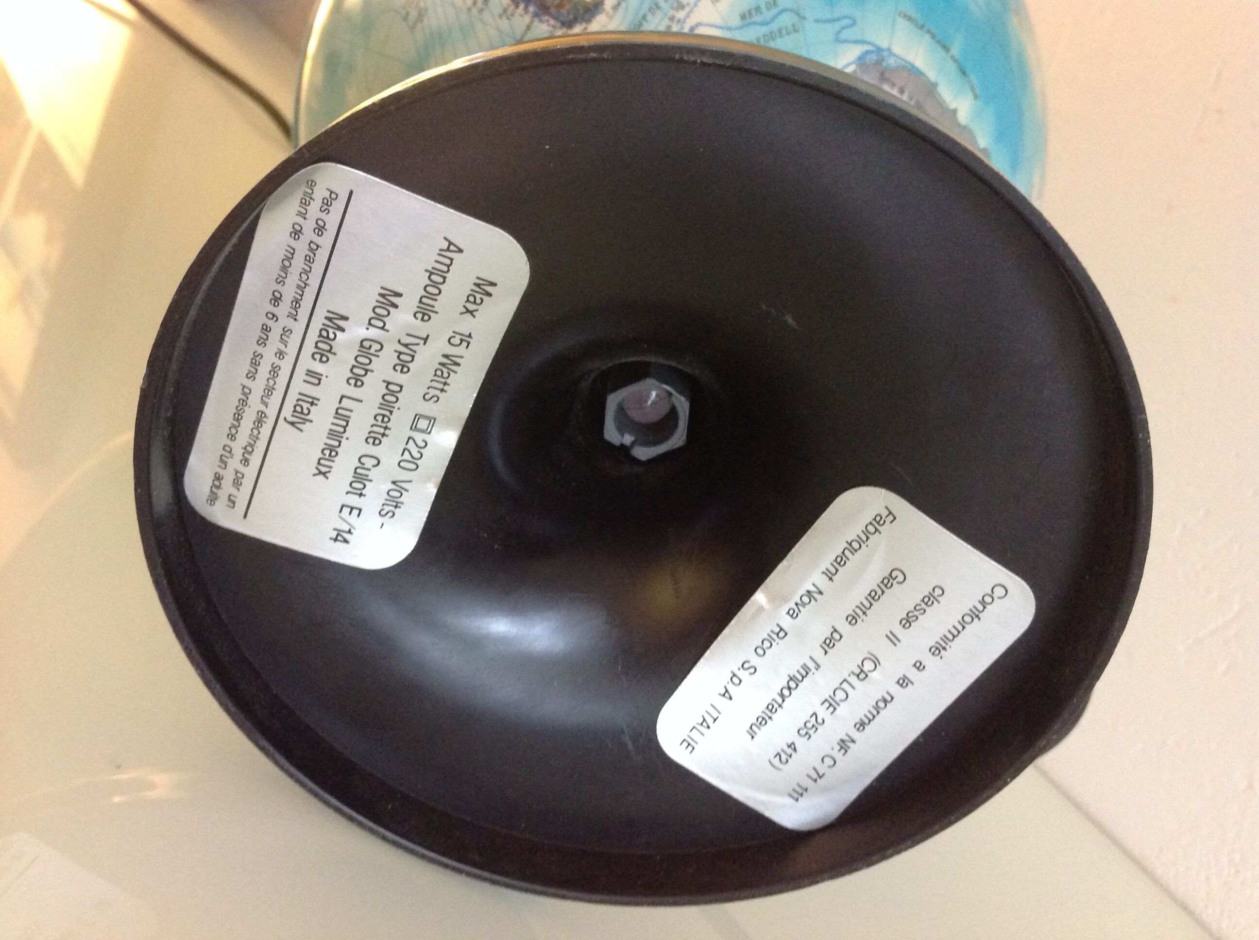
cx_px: 630
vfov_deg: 40.6
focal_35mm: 35
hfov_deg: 52.7
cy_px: 470
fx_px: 1271
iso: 400
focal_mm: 4.28
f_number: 2.4
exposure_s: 1/15
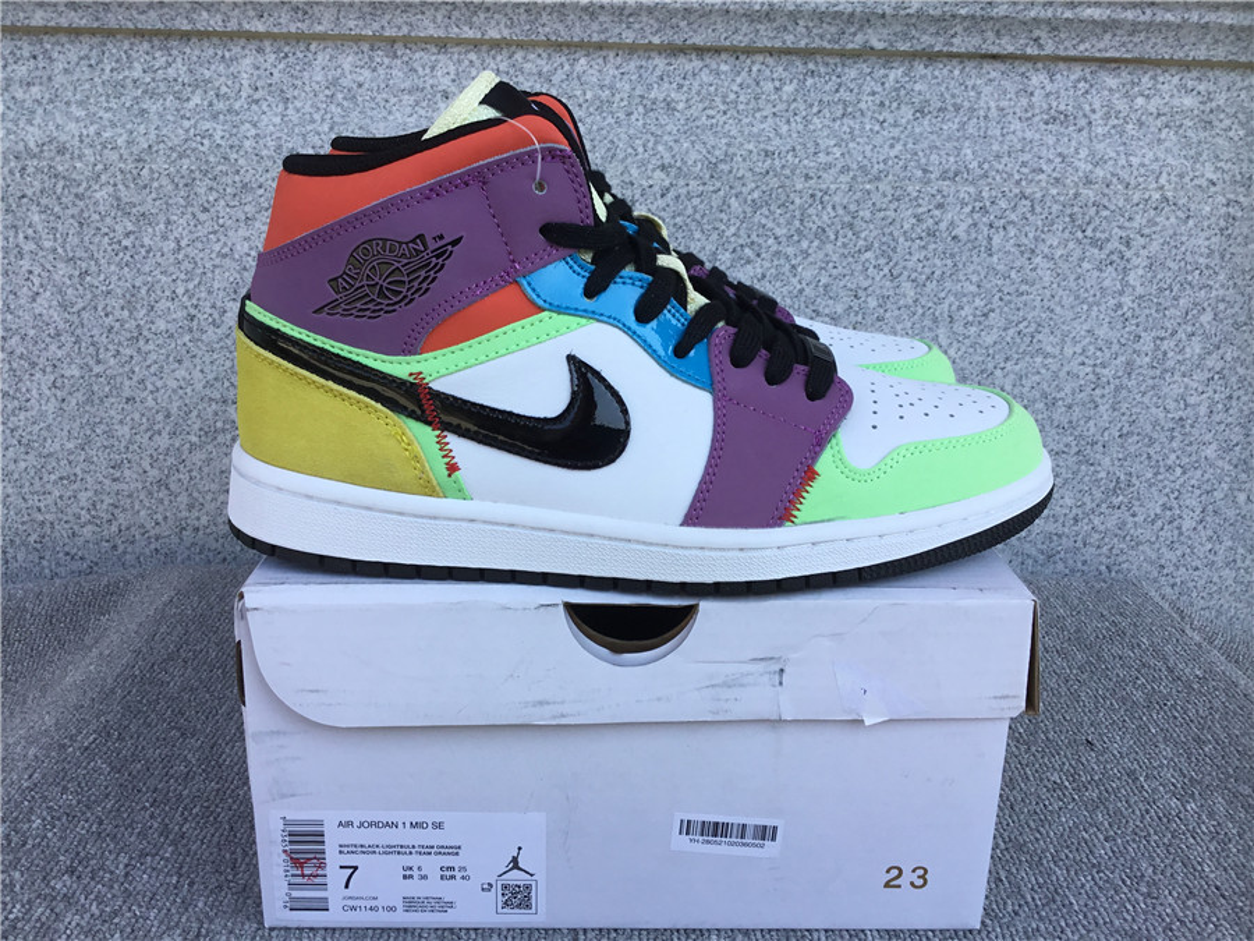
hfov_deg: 58.4
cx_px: 627
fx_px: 1123
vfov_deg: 45.4
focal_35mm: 31
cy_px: 470
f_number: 2.4
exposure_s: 1/381
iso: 25
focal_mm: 3.3
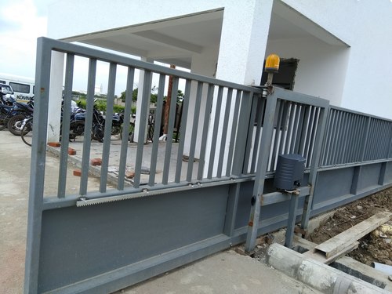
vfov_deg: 63.4
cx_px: 196
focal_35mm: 21
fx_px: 238
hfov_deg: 79.0
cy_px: 147
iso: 100
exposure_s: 1/922
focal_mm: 3.57
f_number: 2
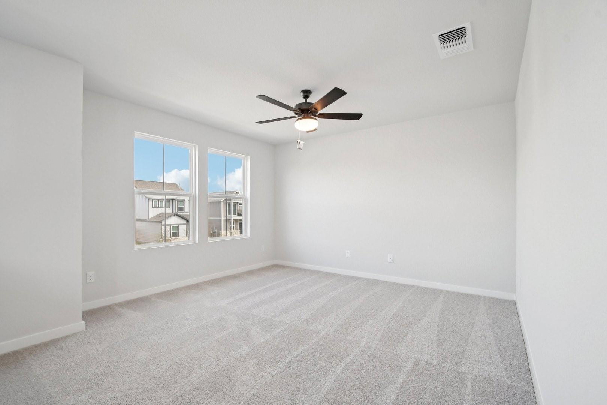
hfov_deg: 100.4
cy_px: 202
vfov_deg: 77.3
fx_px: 253
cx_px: 304
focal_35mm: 15
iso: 400
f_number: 8
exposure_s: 1/40
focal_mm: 10
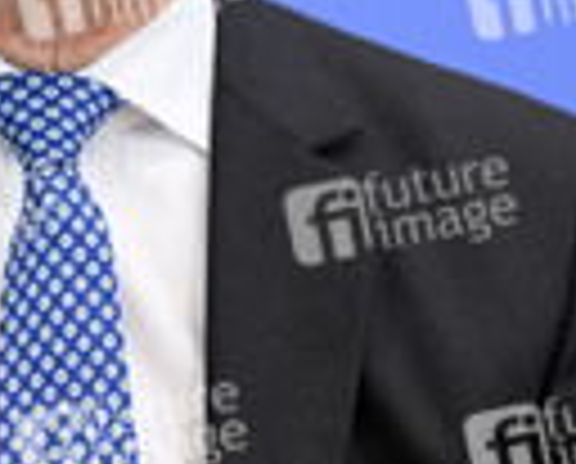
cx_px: 11
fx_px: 6749
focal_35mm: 395
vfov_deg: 3.9
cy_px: -126
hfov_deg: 4.9
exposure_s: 1/1250
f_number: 3.5
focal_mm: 120
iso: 4000
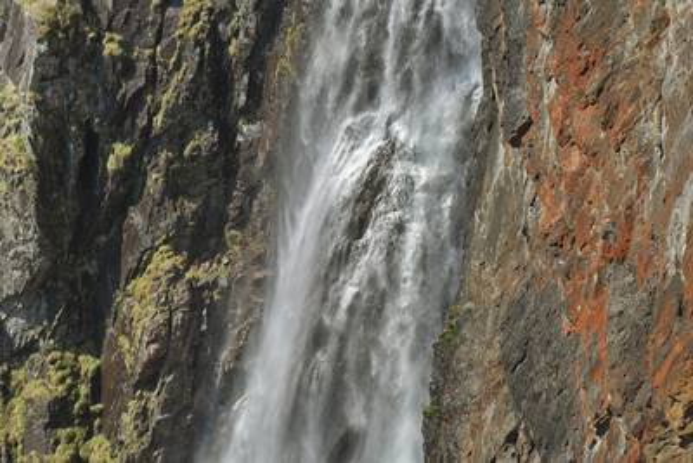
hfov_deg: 17.1
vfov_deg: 11.4
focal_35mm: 120
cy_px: 232
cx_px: 346
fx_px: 2311
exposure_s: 1/50
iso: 100
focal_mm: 120
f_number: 10
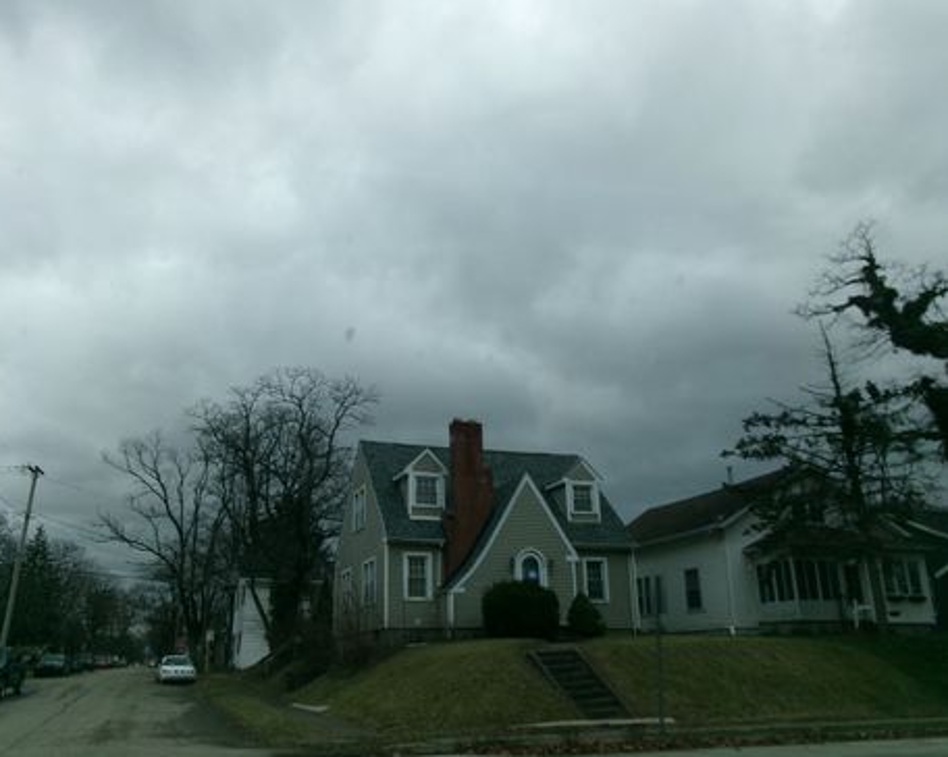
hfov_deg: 58.7
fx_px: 841
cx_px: 430
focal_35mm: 30
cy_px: 388
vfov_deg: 48.4
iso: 100
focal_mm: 5.1
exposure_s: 1/70
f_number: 10.8
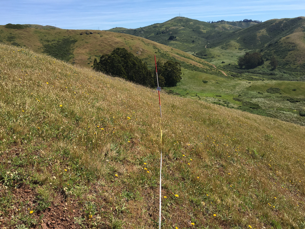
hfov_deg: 61.7
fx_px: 256
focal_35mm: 29
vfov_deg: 48.2
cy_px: 114
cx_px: 152
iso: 25
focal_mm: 4.15
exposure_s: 1/1500
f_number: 2.2
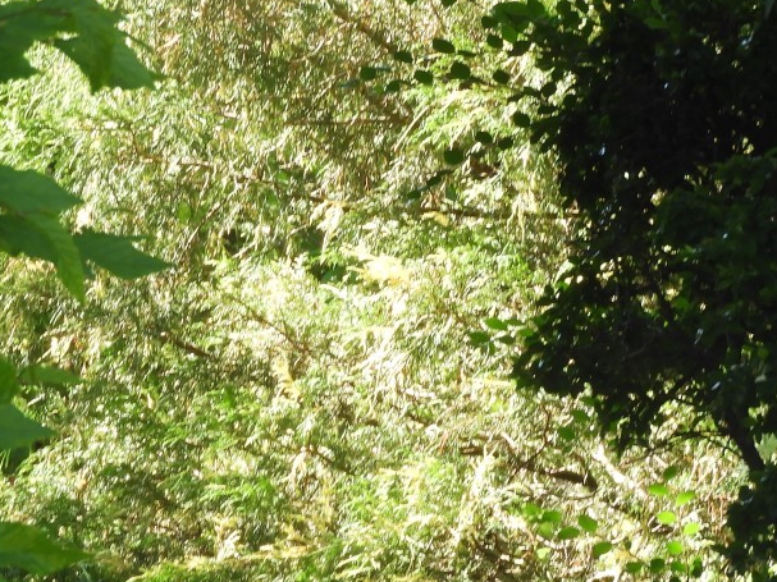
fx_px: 7989
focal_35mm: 356
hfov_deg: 5.6
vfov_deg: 4.2
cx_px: 232
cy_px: 513
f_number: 5.2
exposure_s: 1/60
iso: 100
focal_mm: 26.9
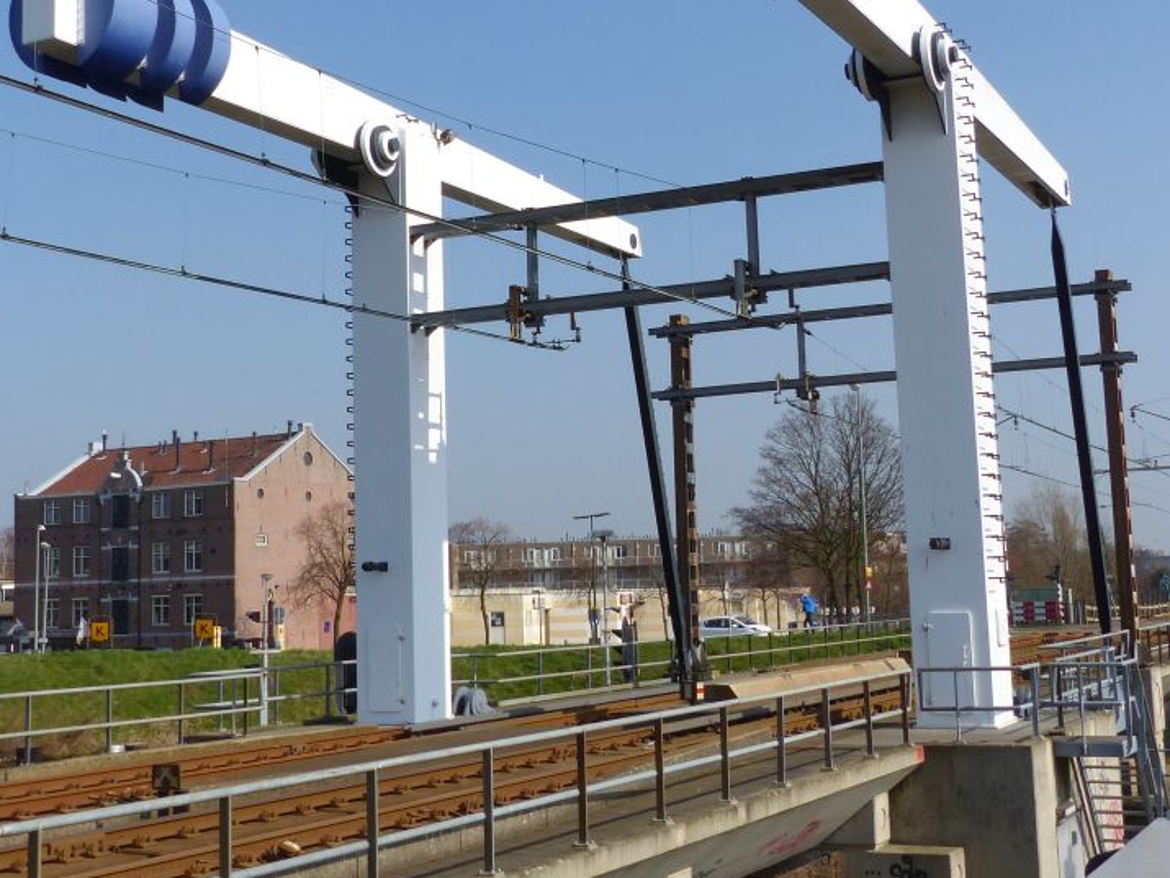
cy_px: 289
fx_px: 1758
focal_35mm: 52
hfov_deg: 36.8
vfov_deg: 27.9
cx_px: 569
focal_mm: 5.6
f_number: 4
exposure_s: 1/1300
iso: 100
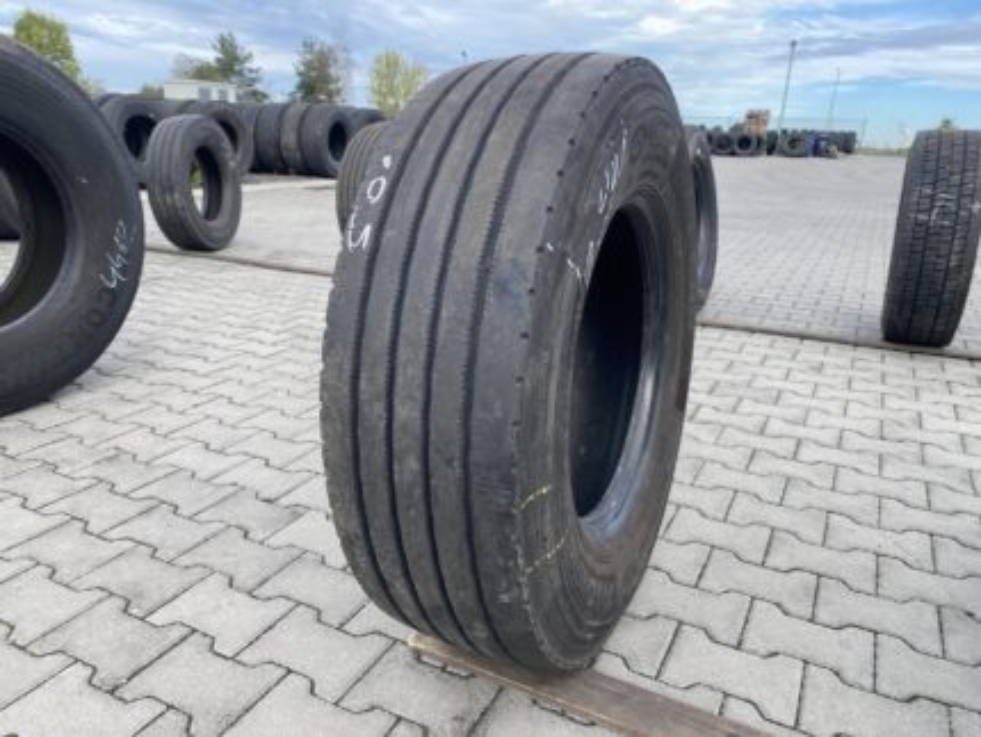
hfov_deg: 67.3
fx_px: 737
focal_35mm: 26
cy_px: 368
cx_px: 490
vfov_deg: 53.1
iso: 32
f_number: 1.8
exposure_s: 1/767
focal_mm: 4.25
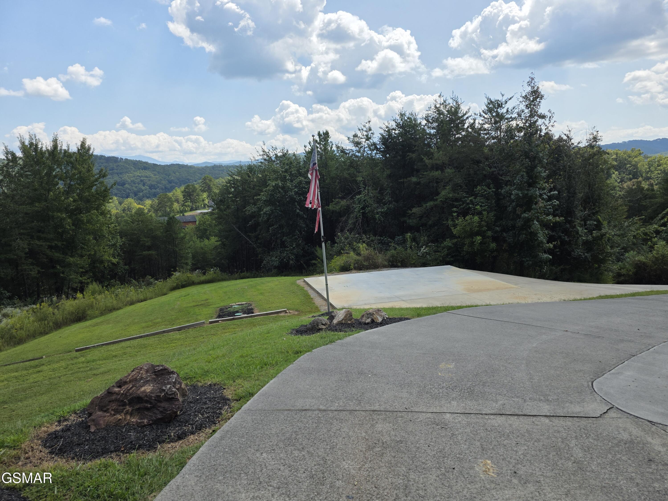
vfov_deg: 58.9
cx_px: 334
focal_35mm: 23
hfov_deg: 73.9
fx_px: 444
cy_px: 250
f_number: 1.7
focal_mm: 6.3
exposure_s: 1/5958
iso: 80
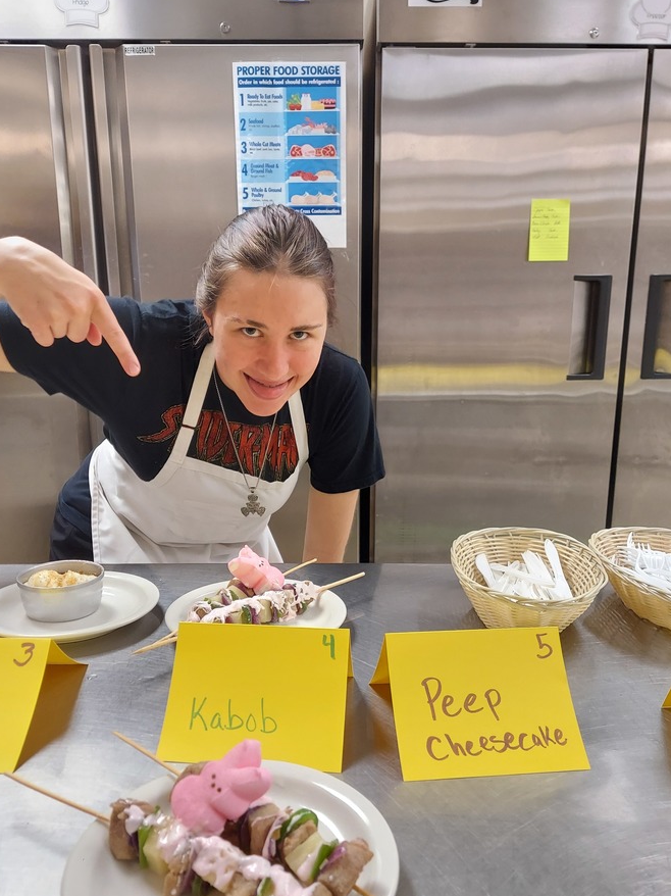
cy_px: 487
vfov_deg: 63.4
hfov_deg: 49.7
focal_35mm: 28
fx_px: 724
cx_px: 330
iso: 320
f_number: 1.8
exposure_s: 1/40
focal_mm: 5.23
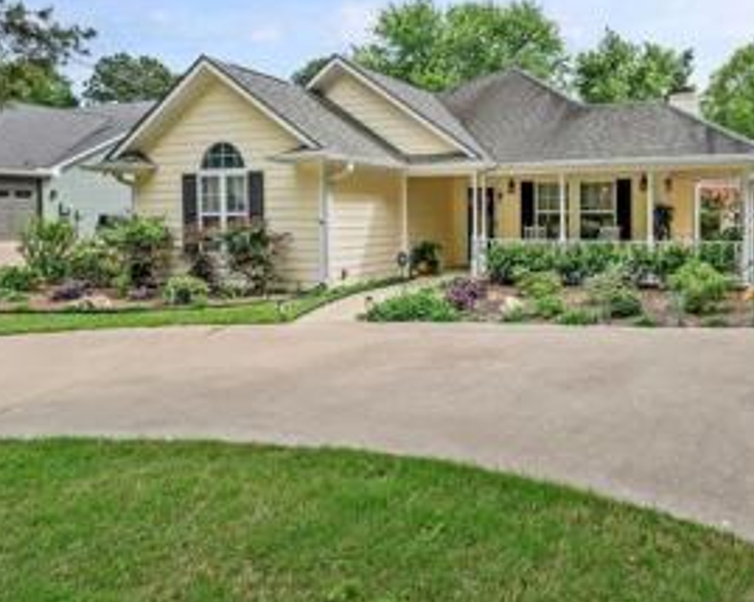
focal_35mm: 22
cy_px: 227
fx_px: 491
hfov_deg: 69.9
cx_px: 569
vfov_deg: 62.3
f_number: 8
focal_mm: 14
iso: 800
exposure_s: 1/800
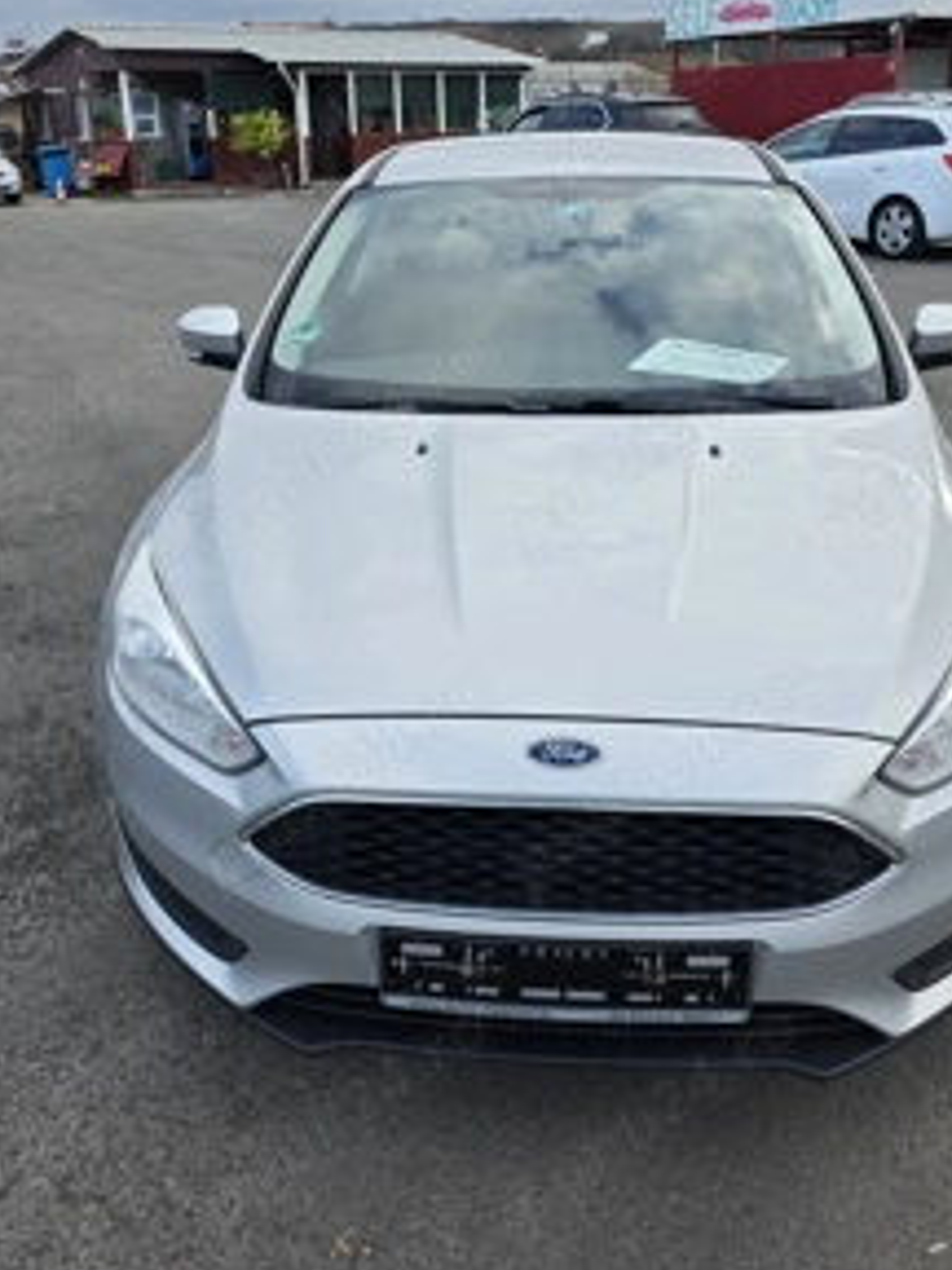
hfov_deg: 44.1
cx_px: 498
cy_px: 516
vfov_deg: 56.4
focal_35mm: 32
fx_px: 1173
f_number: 1.7
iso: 80
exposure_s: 1/1728
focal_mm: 6.3
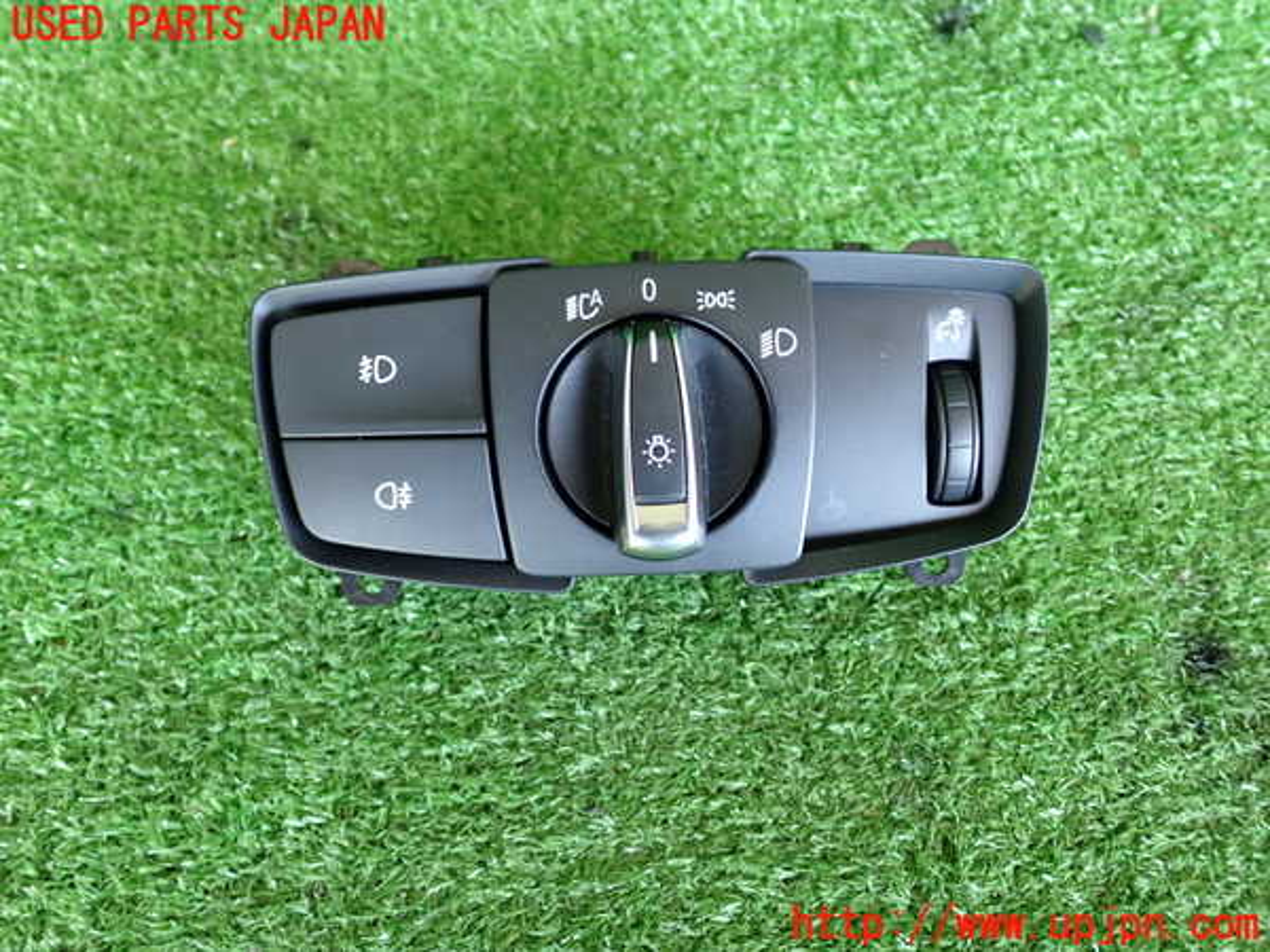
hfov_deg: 56.8
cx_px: 635
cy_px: 476
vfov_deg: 44.2
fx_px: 1174
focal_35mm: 32
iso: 200
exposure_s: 1/30
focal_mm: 5.79
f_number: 2.4
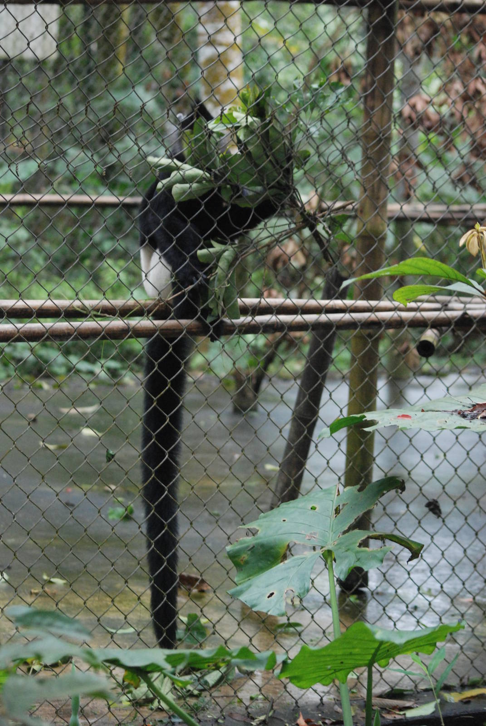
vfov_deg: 17.5
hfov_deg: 11.7
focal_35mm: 117
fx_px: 2362
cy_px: 363
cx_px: 243
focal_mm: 78
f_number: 4
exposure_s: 1/160
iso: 1600
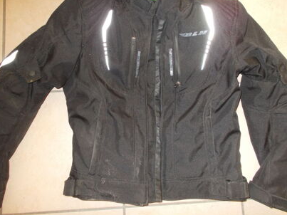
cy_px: 90
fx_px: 257
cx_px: 140
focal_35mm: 31
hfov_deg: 58.4
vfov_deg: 45.3
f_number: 3.2
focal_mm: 4.6
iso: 200
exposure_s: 1/25
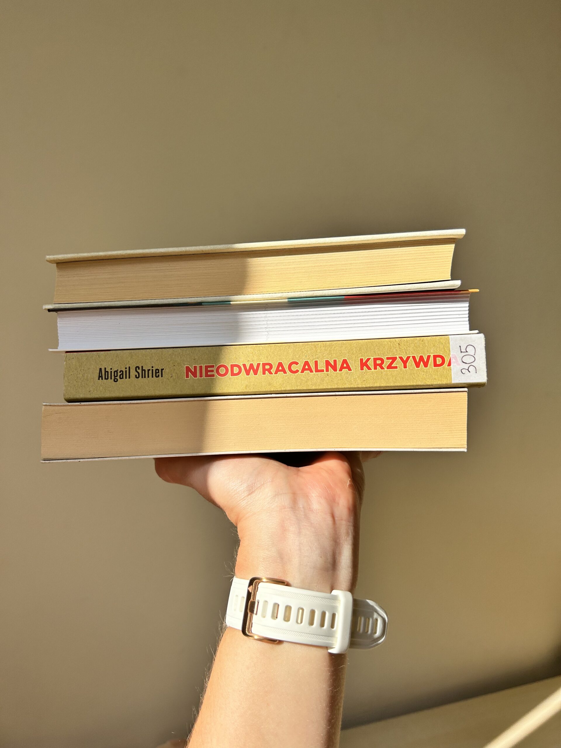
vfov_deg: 67.3
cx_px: 280
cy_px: 374
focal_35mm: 26
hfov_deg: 53.1
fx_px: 562
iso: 50
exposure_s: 1/2841
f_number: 1.5
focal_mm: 5.7
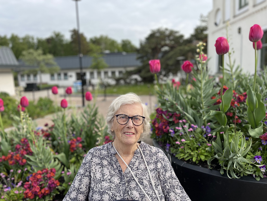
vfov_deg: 53.1
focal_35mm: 26
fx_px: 201
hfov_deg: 67.3
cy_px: 100
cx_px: 134
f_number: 1.6
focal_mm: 5.1
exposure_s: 1/696
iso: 50
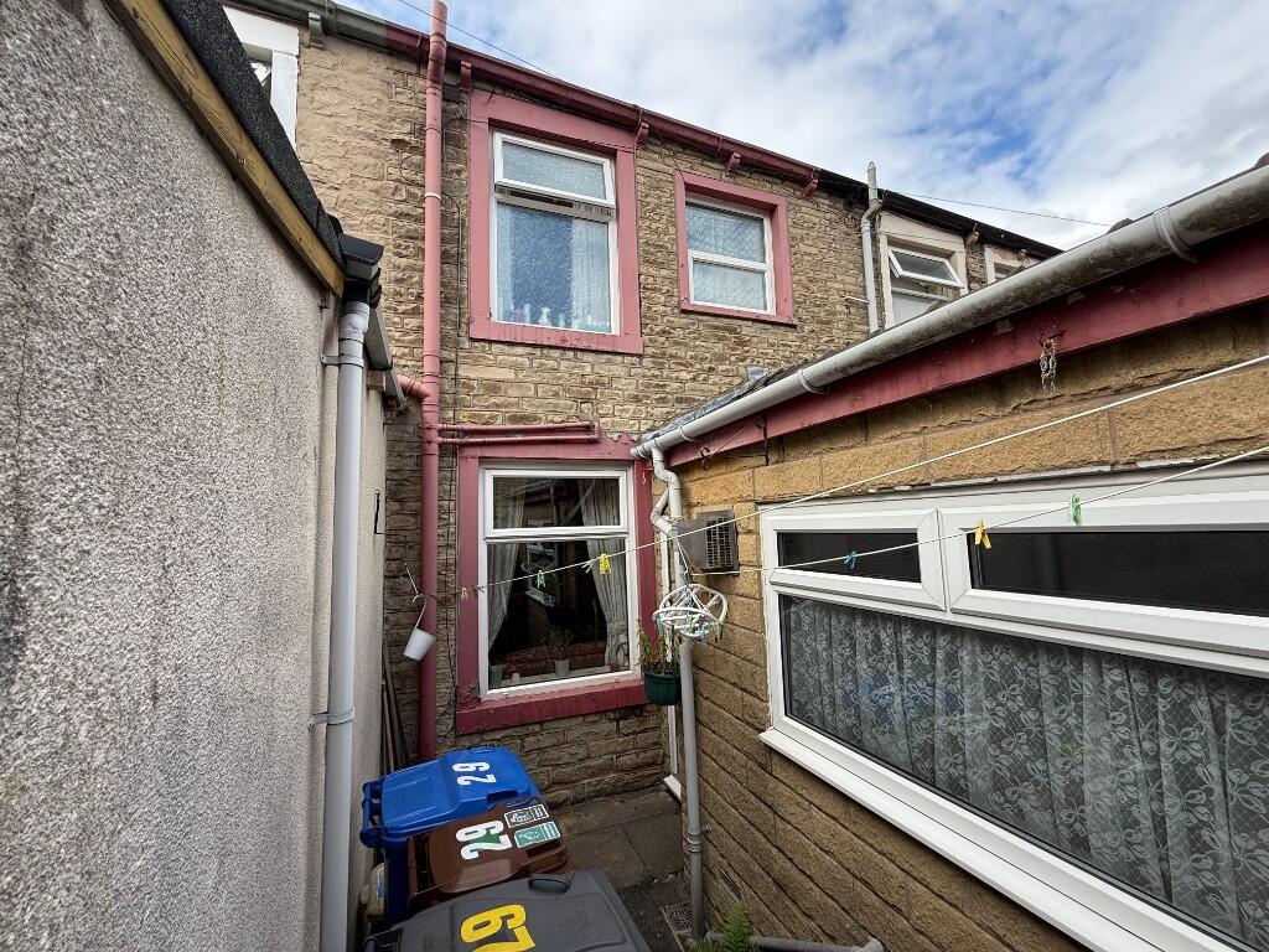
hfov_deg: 102.1
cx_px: 634
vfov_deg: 85.7
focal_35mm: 14
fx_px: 513
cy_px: 476
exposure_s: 1/625
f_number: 2.2
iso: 50
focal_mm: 2.22
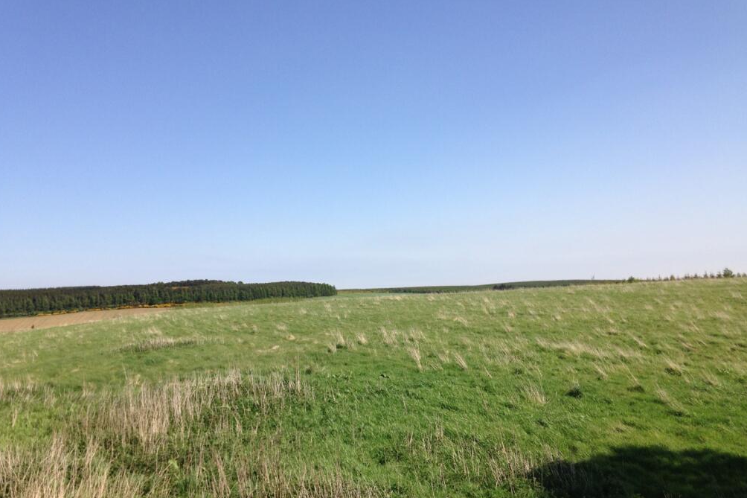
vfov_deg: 37.8
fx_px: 726
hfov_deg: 54.4
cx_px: 372
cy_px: 272
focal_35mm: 35
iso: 50
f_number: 2.4
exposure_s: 1/1695
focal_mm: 4.12
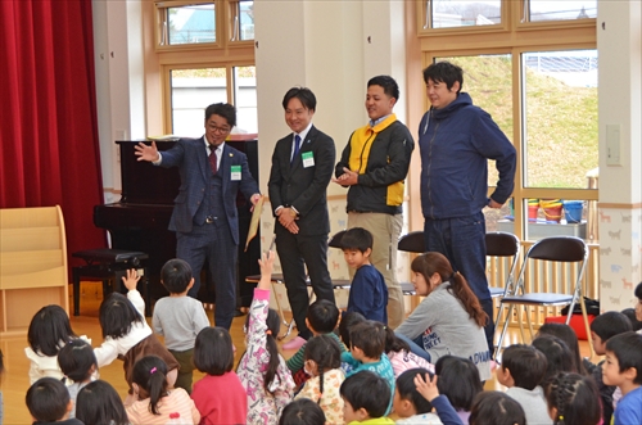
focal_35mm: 60
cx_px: 321
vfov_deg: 22.5
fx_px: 1068
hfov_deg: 33.5
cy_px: 212
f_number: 4.5
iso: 720
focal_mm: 40
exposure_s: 1/250
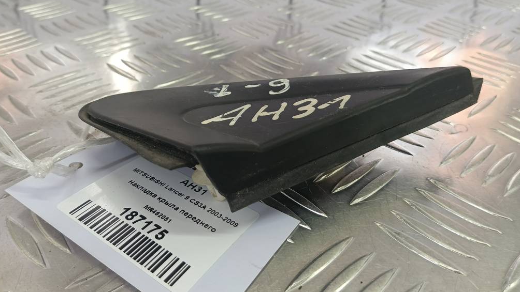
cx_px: 261
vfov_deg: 38.9
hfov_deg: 64.3
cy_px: 128
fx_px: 414
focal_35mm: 30
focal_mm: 4.11
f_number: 1.6
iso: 91
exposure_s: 1/50
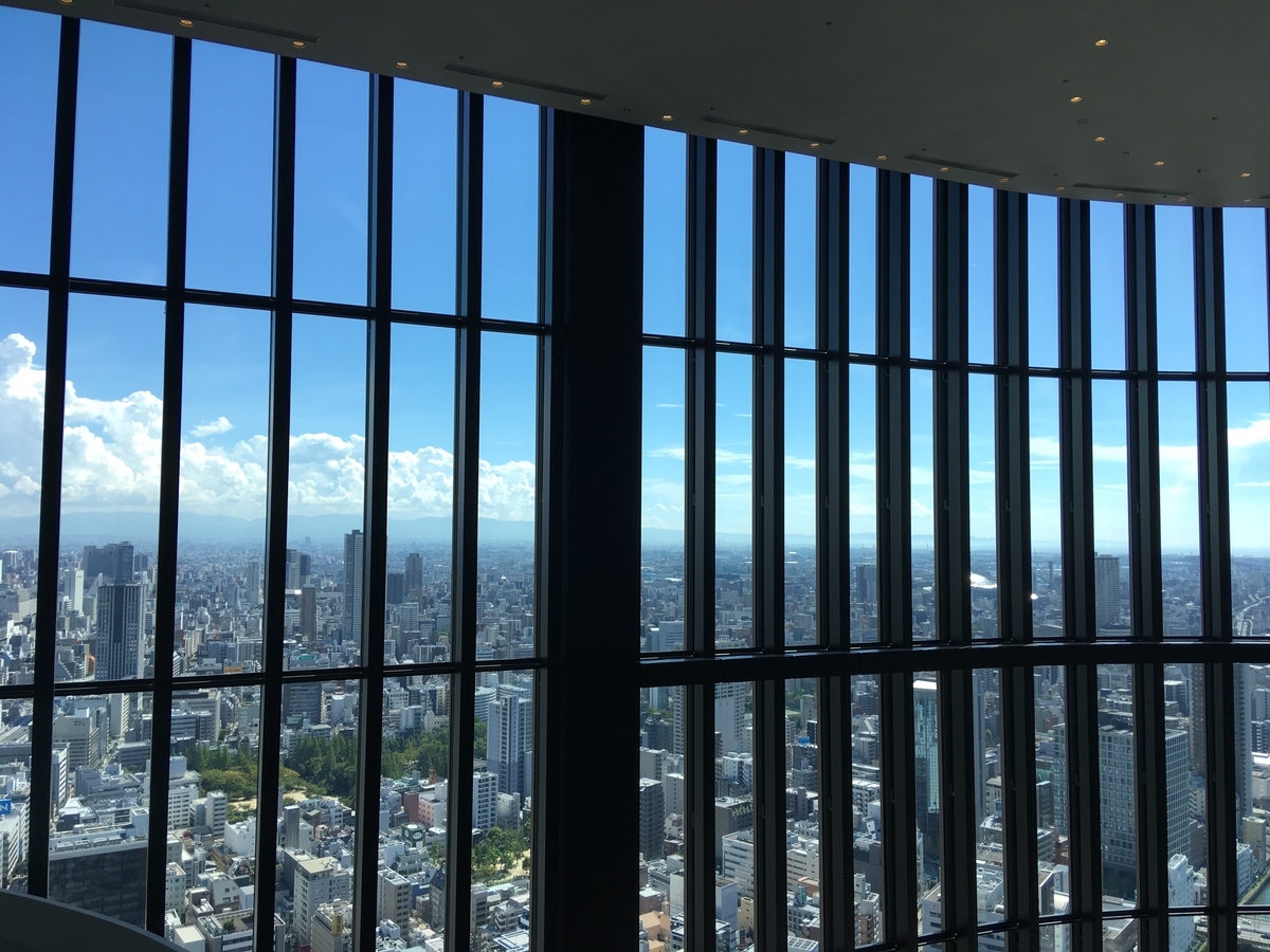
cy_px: 476
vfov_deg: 48.2
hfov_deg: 61.7
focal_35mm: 29
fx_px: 1064
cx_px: 635
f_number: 2.2
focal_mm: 4.15
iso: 25
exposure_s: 1/845
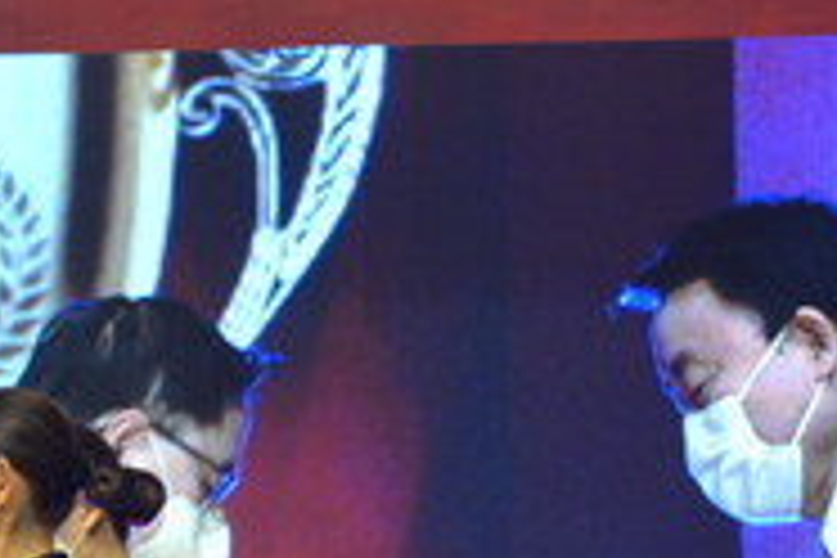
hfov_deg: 7.3
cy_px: 605
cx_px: -1071
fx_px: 6231
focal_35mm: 268
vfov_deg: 5.1
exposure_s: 1/50
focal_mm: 52
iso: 450
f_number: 2.8
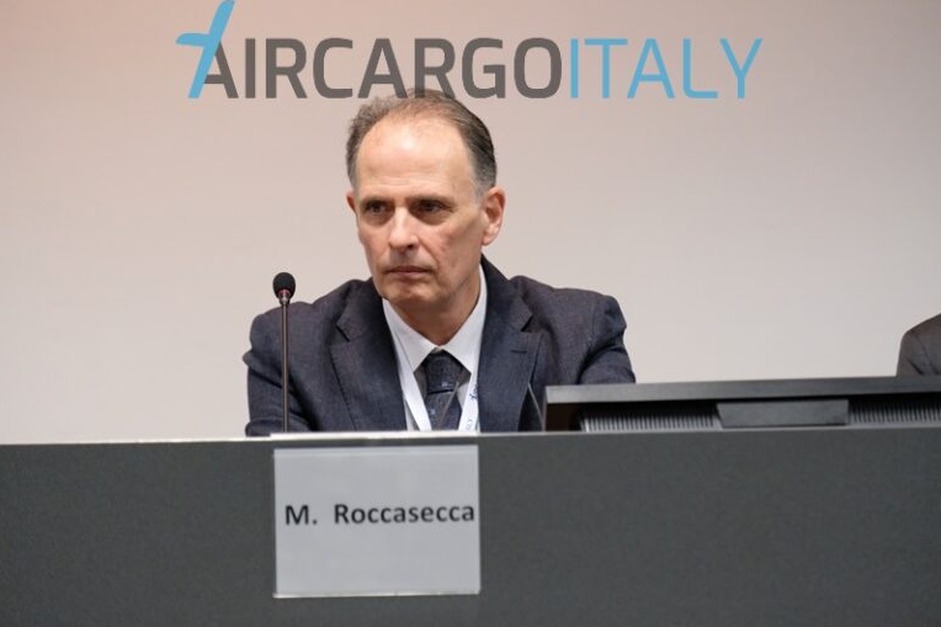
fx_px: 5305
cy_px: 314
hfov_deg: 10.1
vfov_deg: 6.8
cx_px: 469
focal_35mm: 203
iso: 3200
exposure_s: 1/125
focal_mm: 134.5
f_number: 4.4
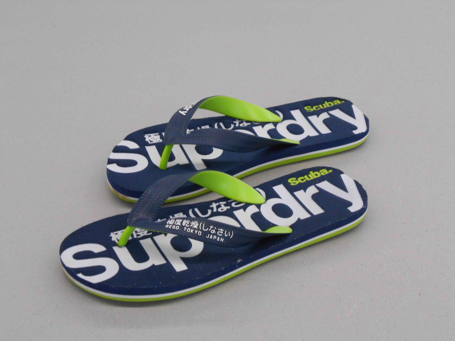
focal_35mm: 72
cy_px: 170
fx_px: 946
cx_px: 228
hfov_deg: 27.0
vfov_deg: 20.4
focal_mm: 12.8
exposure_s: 1/20
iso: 400
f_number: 6
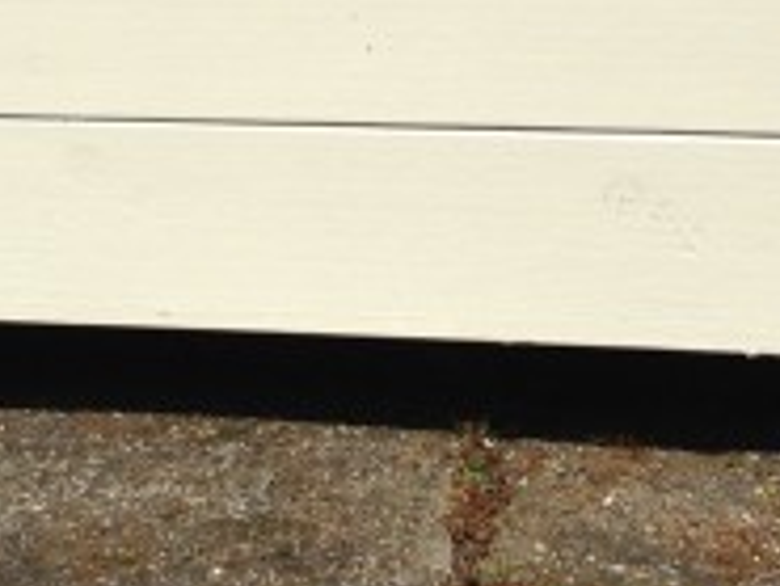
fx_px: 2413
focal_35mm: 107
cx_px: 173
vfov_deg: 13.4
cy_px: -173
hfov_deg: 18.2
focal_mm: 4.13
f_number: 2.4
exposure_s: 1/2710
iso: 50
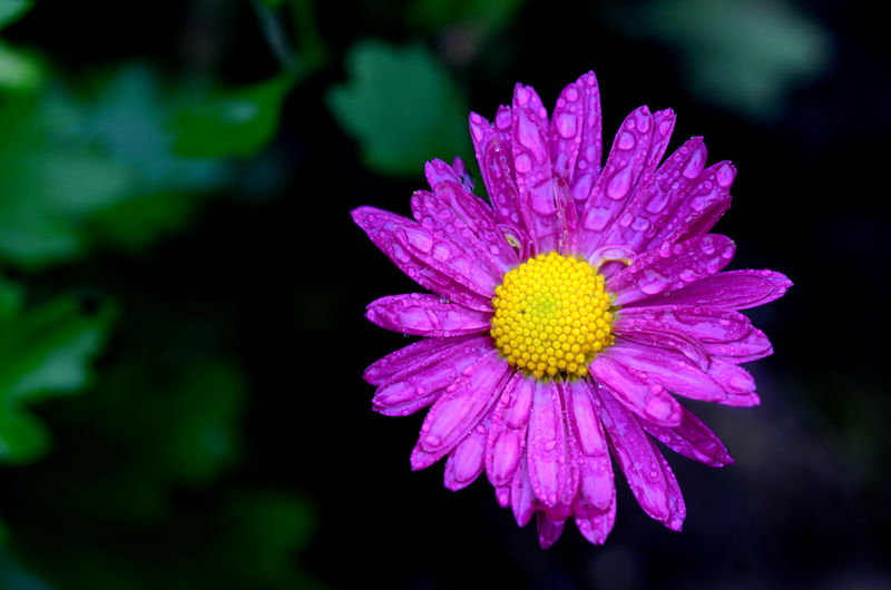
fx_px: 3890
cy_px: 295
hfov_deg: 13.1
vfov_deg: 8.7
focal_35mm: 158
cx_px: 446
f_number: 5.6
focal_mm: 105
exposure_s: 1/125
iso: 280
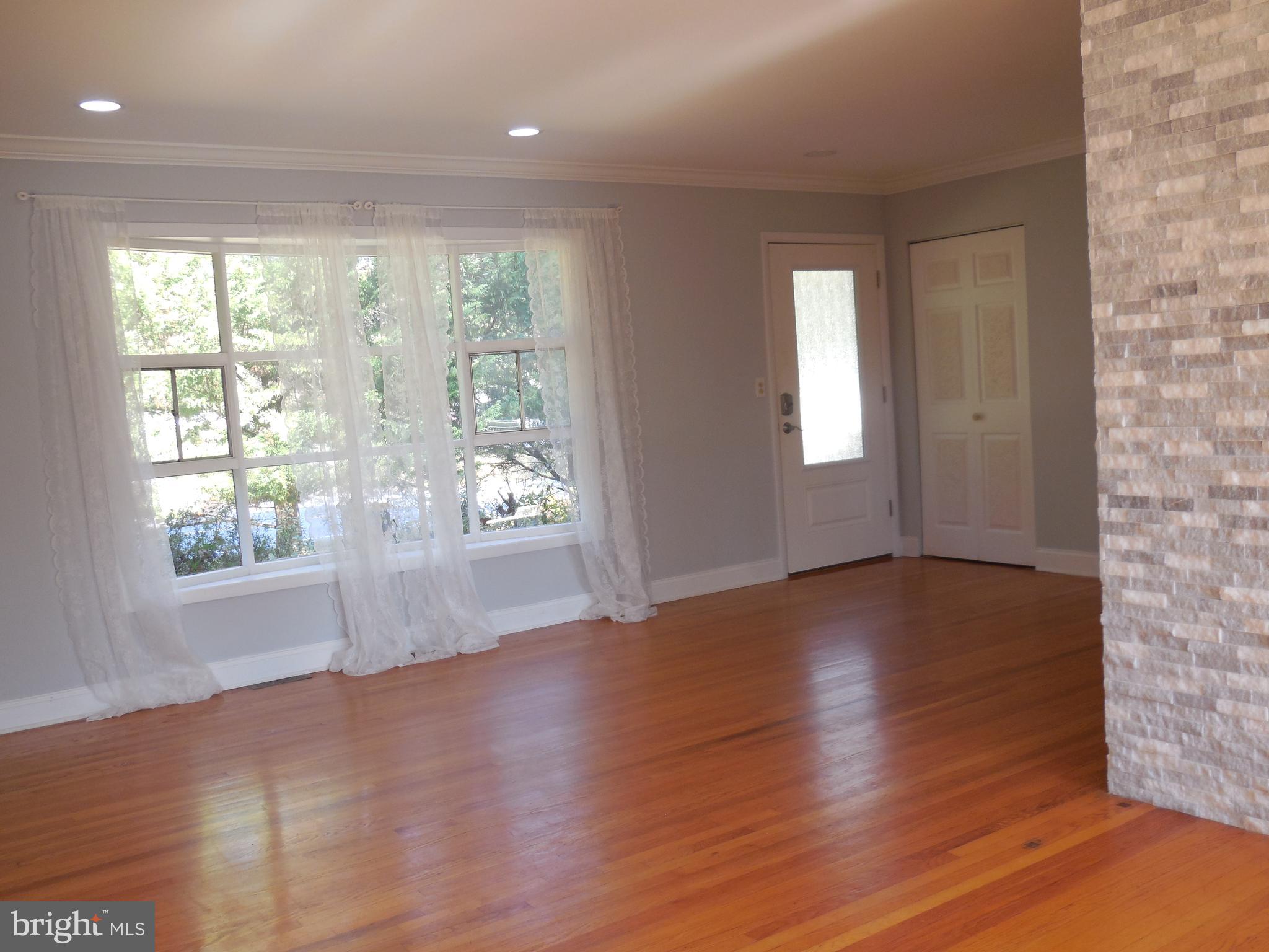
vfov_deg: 41.8
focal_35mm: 34
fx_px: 1246
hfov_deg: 54.0
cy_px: 476
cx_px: 634
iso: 125
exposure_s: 1/40
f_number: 3.4
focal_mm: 6.1
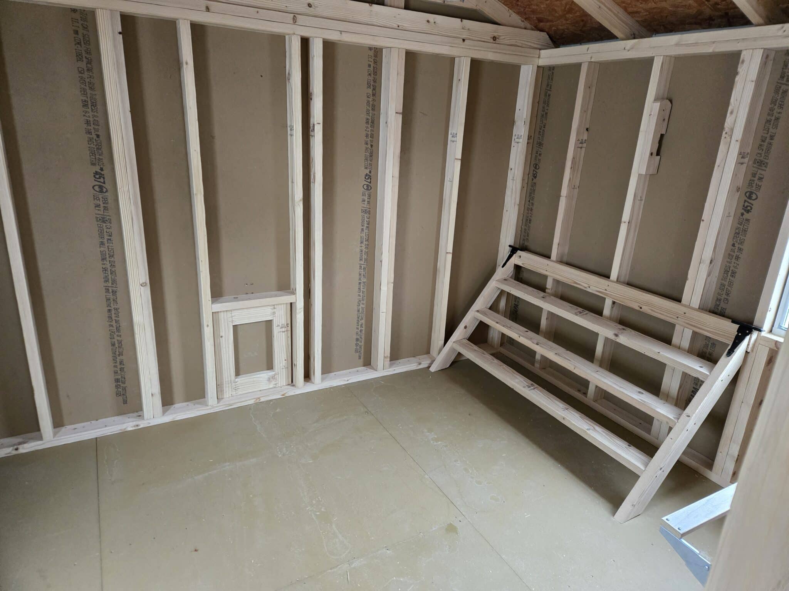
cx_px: 394
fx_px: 524
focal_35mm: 23
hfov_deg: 73.9
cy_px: 296
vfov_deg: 58.9
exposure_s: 1/120
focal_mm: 5.4
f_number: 1.8
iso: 1000
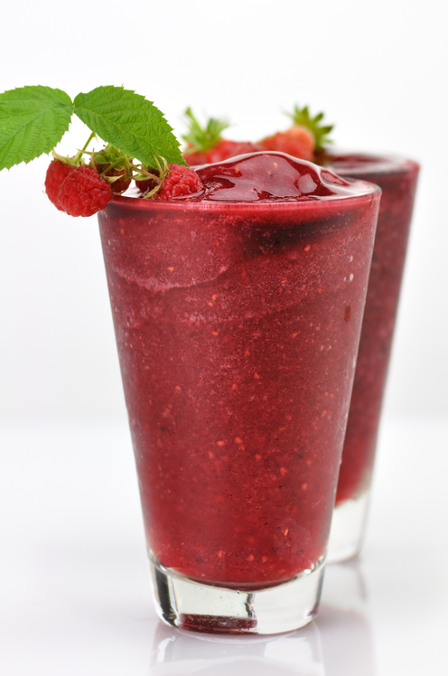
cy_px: 338
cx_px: 235
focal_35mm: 169
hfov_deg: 8.1
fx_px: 3157
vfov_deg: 12.2
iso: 250
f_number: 7.1
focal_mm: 105
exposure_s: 1/200
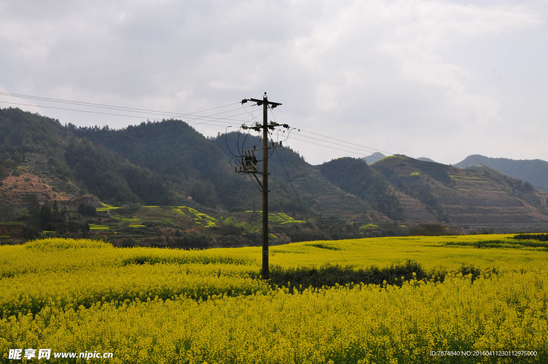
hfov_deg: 46.5
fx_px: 639
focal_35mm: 42
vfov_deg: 31.8
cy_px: 182
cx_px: 274
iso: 320
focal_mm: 28
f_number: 13
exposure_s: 1/640
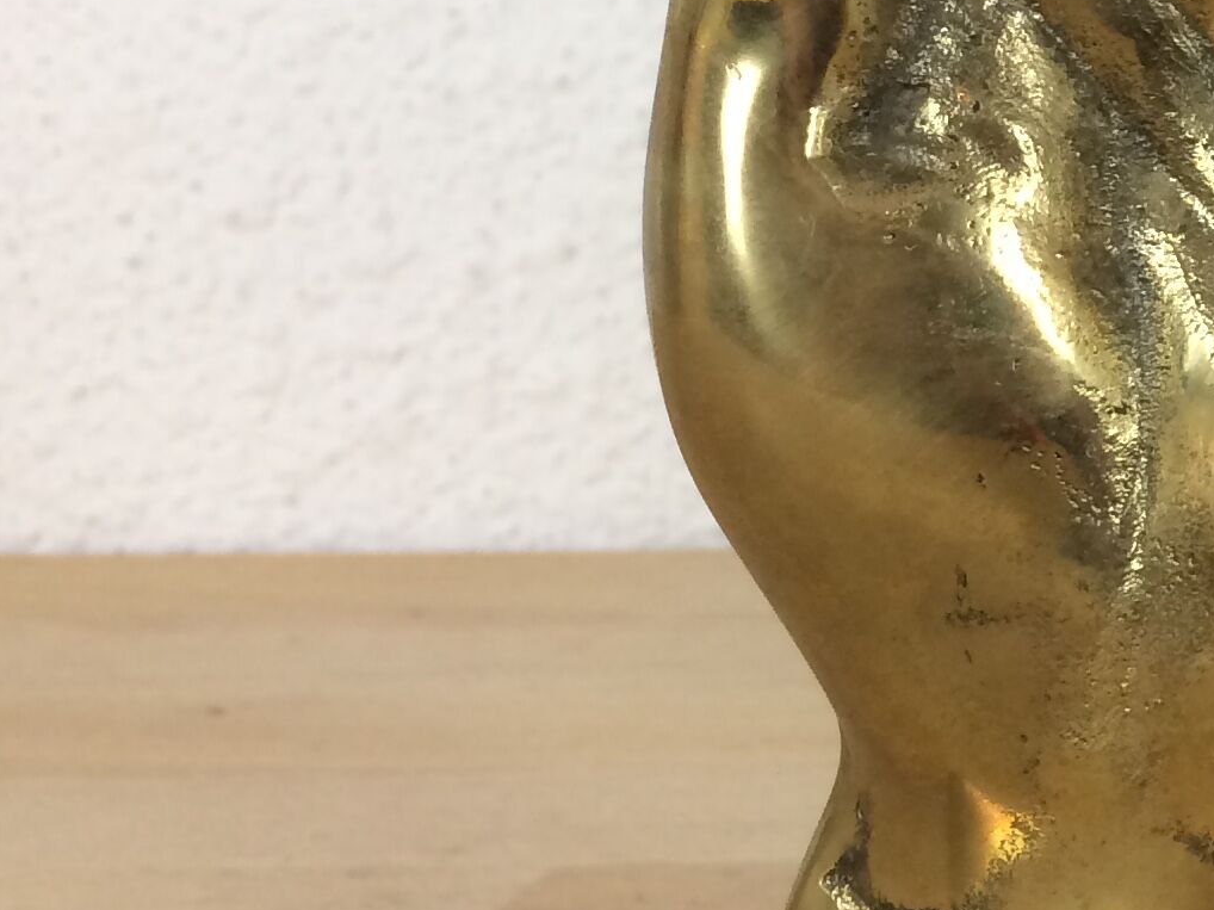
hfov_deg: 18.3
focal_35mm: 93
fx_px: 3261
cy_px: 68
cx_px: 1924
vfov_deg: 15.7
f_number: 2.2
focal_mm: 4.15
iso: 40
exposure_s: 1/33
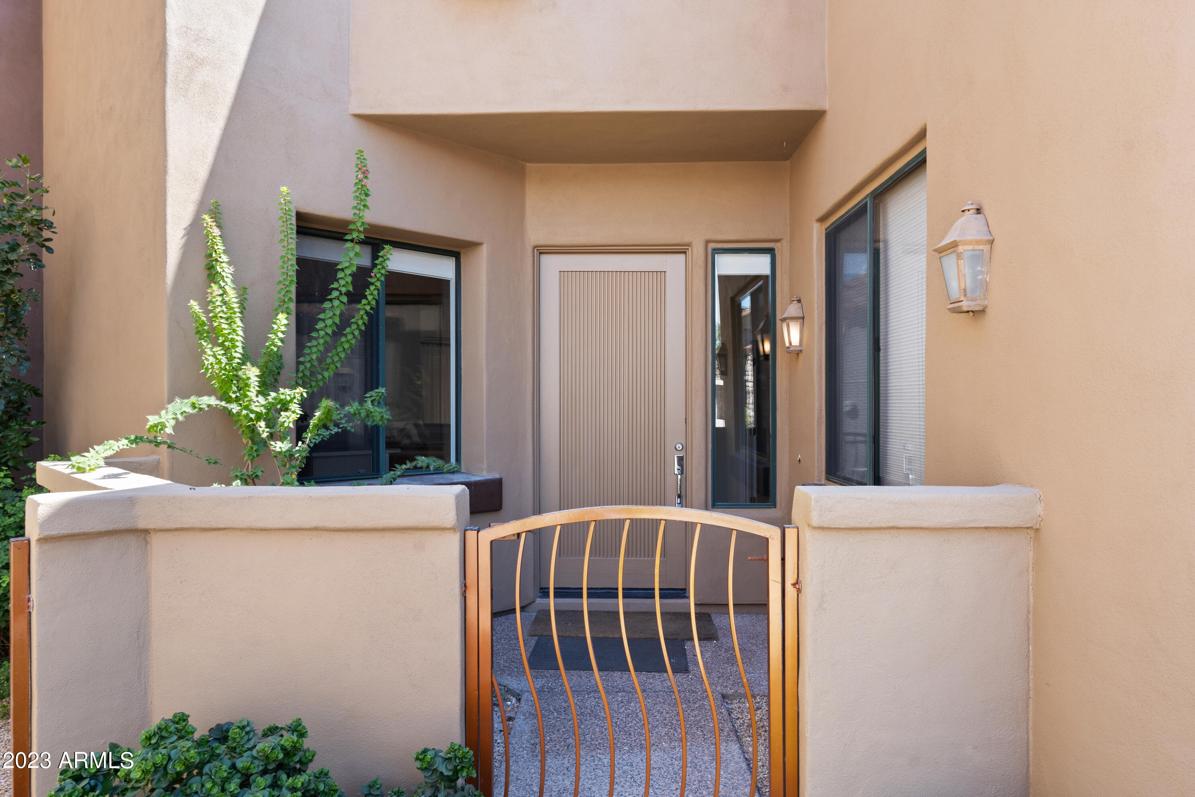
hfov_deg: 78.6
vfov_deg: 57.2
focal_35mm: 22
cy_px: 398
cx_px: 598
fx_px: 730
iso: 320
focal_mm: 22
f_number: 8
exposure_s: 1/10
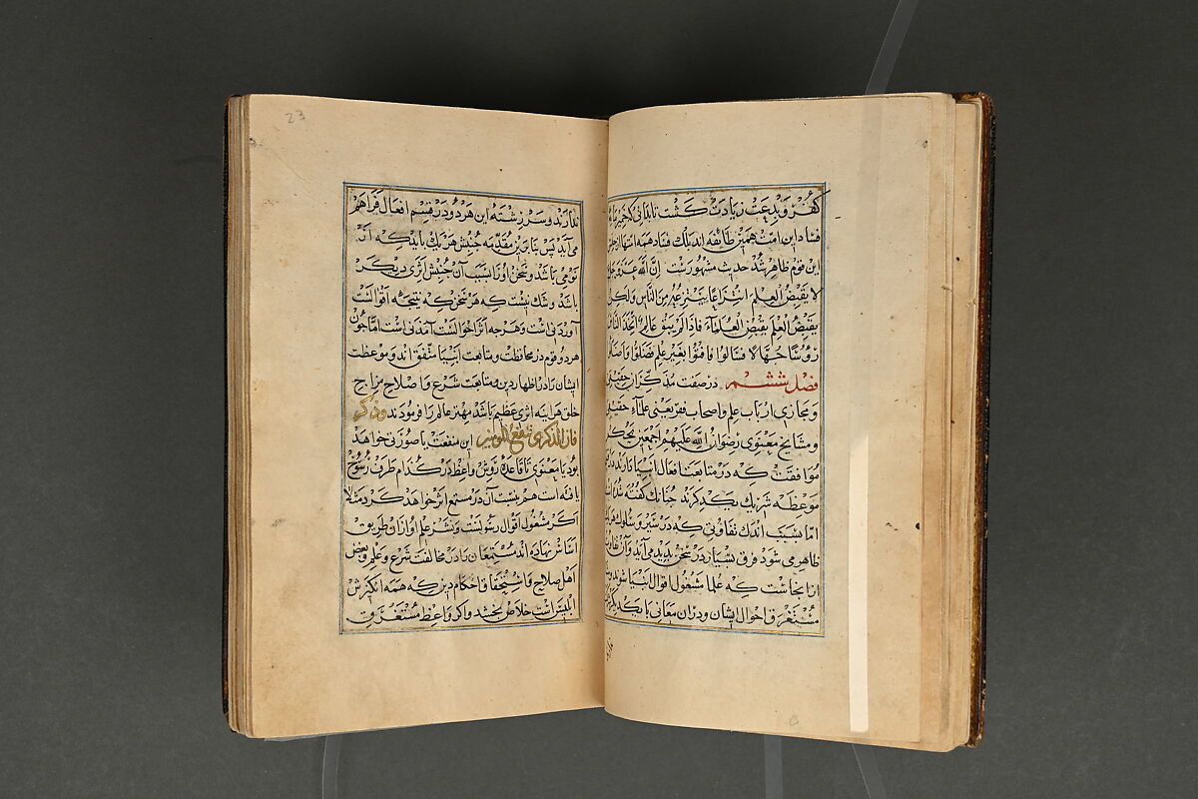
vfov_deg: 23.8
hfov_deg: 35.1
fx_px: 1897
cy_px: 400
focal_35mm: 57
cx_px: 599
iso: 250
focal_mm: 57
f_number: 13
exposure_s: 1/30
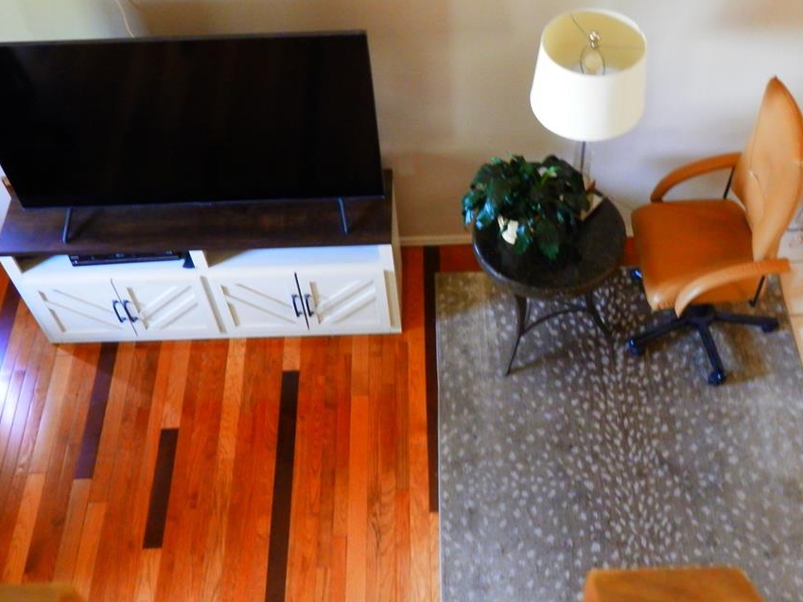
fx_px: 951
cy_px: 285
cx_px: 450
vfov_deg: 35.1
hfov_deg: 45.7
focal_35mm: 41
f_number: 3.5
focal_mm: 6.2
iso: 320
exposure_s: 1/4
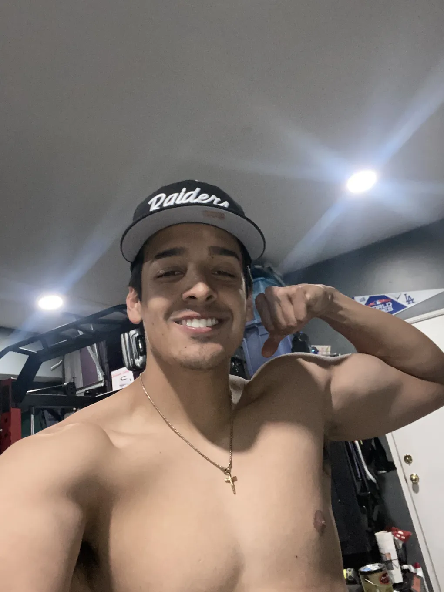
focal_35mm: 30
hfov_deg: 46.8
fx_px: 513
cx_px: 222
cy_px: 296
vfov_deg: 60.0
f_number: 2.2
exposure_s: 1/27
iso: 800
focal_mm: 2.71
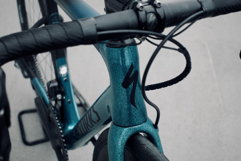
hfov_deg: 28.8
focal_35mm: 70
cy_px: 80
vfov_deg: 19.5
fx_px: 469
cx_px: 120
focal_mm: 25.7
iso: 400
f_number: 2.8
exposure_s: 1/60
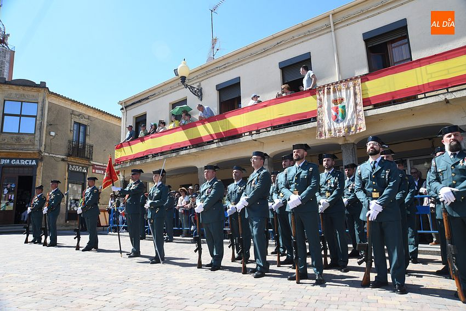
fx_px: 337
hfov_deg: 69.4
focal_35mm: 26
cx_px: 233
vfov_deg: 49.6
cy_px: 156
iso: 200
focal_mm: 26
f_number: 8
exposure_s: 1/250
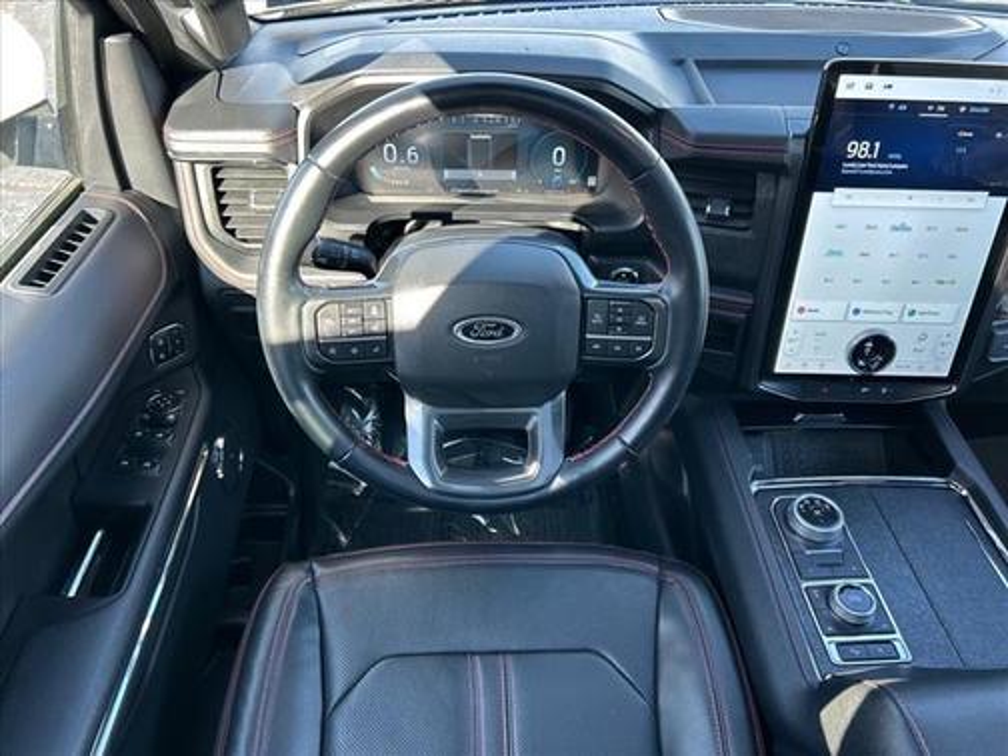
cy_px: 378
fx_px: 757
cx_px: 504
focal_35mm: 26
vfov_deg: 53.1
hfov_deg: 67.3
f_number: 1.5
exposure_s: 1/121
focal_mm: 5.7
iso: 64
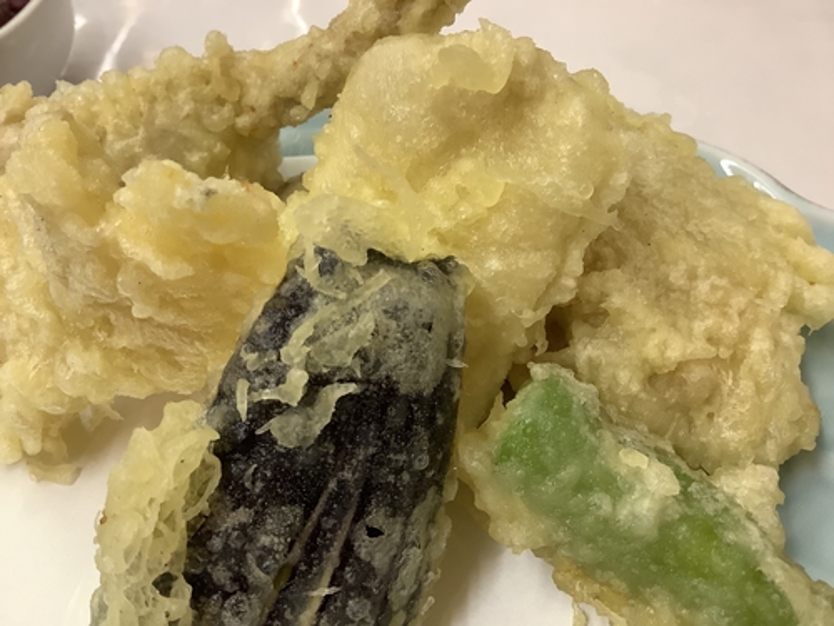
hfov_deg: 58.4
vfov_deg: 45.4
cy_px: 313
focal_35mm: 31
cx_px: 417
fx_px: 747
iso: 320
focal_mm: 3.3
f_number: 2.4
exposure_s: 1/60
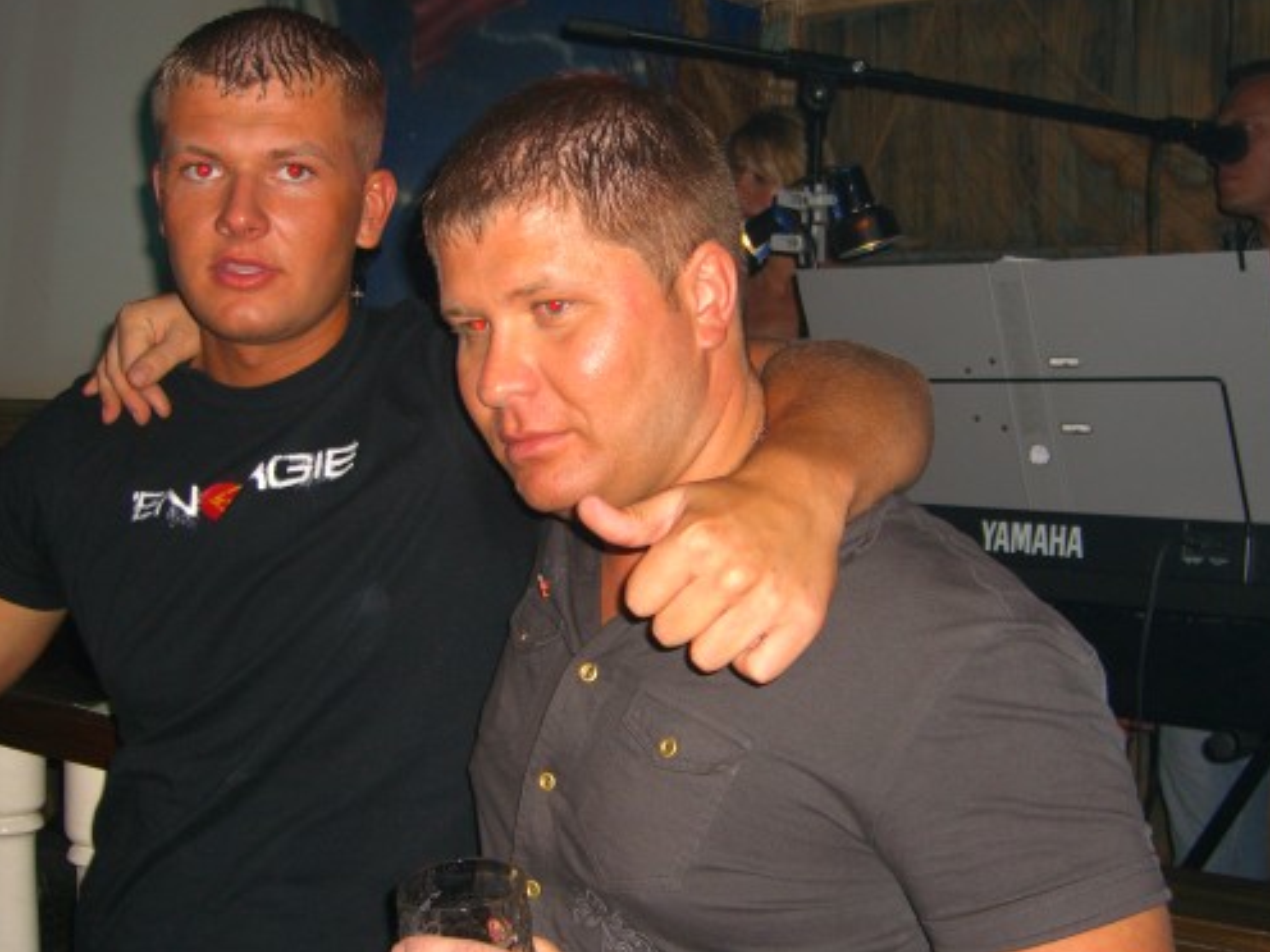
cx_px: 638
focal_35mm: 46
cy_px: 507
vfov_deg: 31.5
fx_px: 1688
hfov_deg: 41.2
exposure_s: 1/60
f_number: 2.8
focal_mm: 7.9
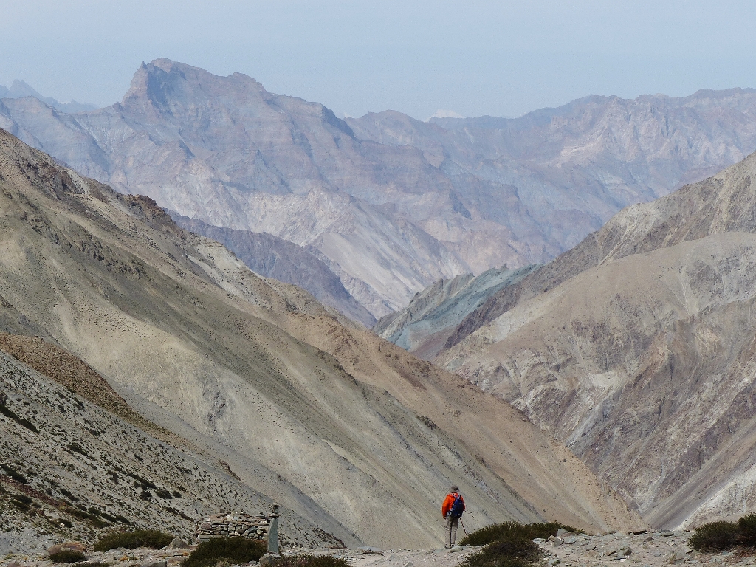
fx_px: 3385
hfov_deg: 12.7
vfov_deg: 9.6
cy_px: 284
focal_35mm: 155
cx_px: 378
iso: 100
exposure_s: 1/400
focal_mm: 27.8
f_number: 8
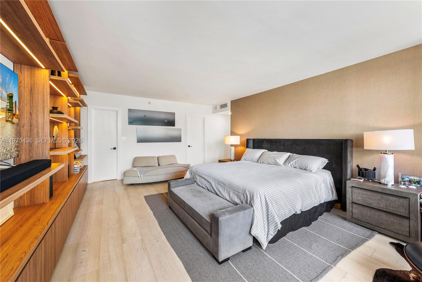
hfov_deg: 104.2
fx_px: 164
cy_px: 141
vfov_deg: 81.3
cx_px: 211
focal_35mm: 14
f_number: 8
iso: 400
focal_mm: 14
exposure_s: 1/13
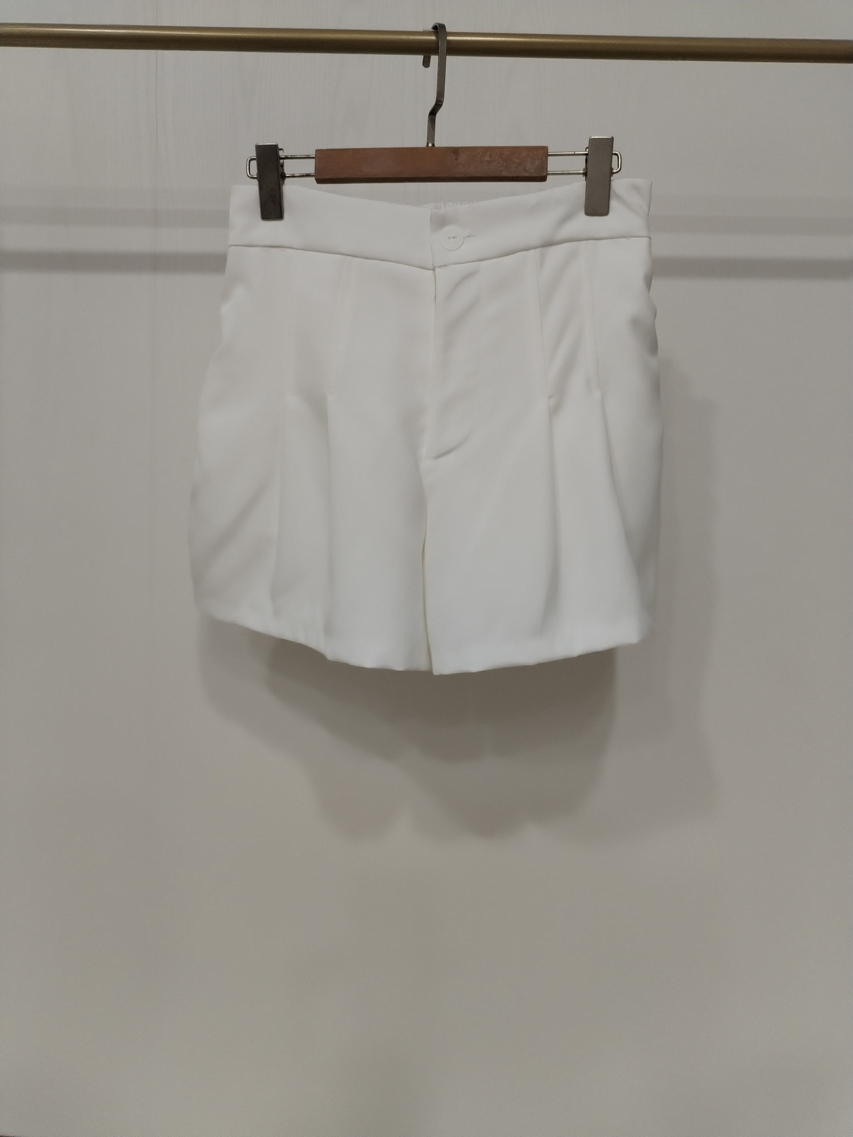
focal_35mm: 29
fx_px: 953
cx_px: 426
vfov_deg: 61.7
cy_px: 568
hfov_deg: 48.2
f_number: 1.8
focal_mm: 4.75
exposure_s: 1/60
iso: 281
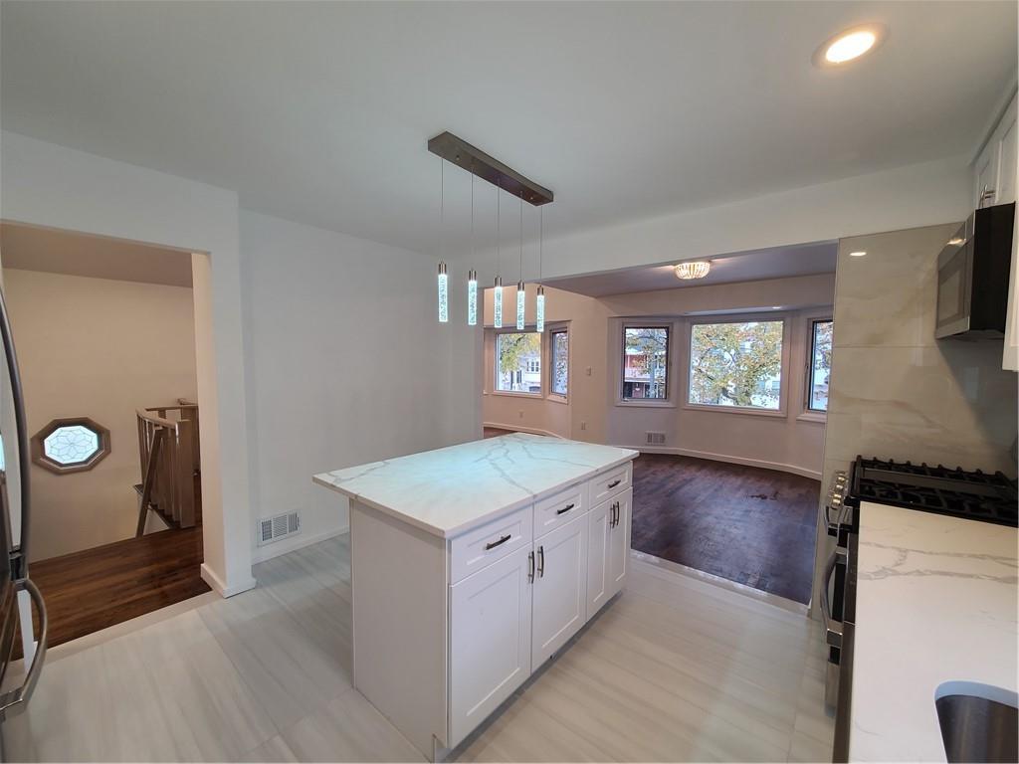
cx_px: 510
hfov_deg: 106.2
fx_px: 383
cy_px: 382
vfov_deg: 89.9
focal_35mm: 13
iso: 80
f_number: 2.2
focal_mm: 2.2
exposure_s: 1/60
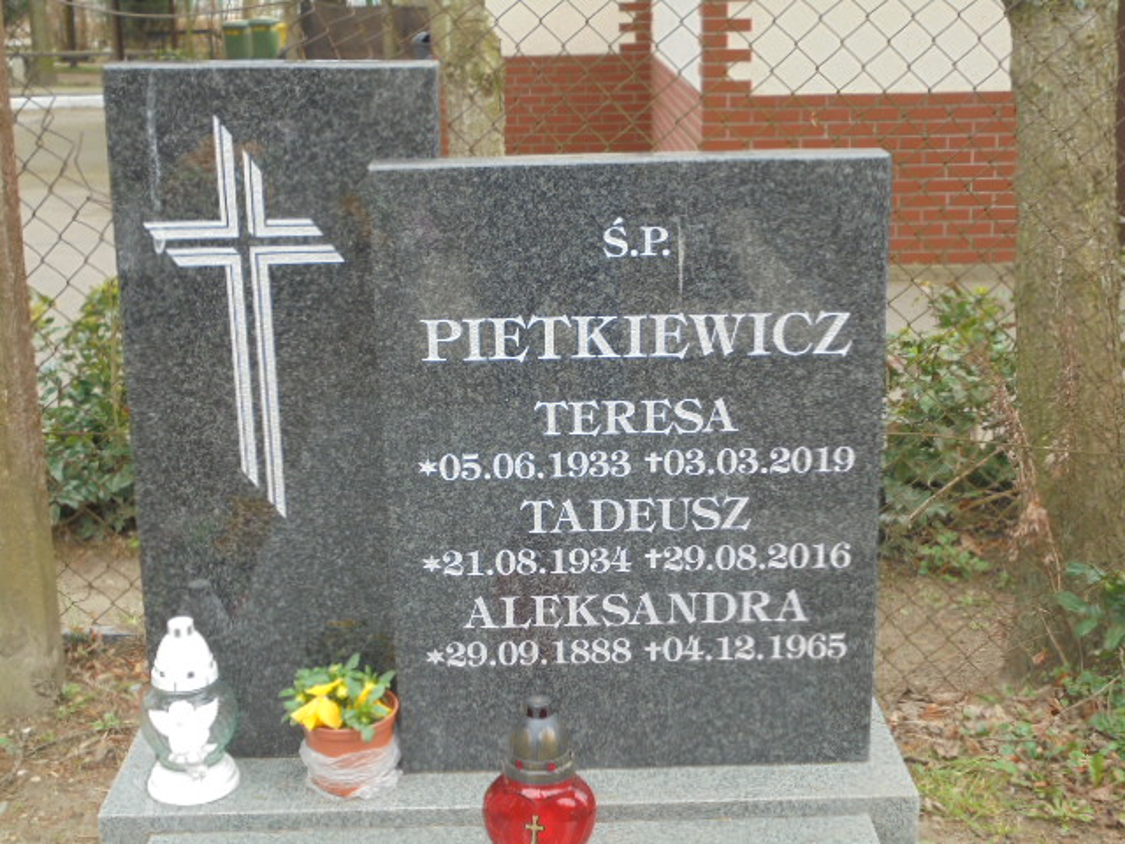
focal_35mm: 49
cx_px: 562
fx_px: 1592
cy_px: 422
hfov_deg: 38.9
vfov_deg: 29.7
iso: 100
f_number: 4.8
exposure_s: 1/50
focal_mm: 8.9
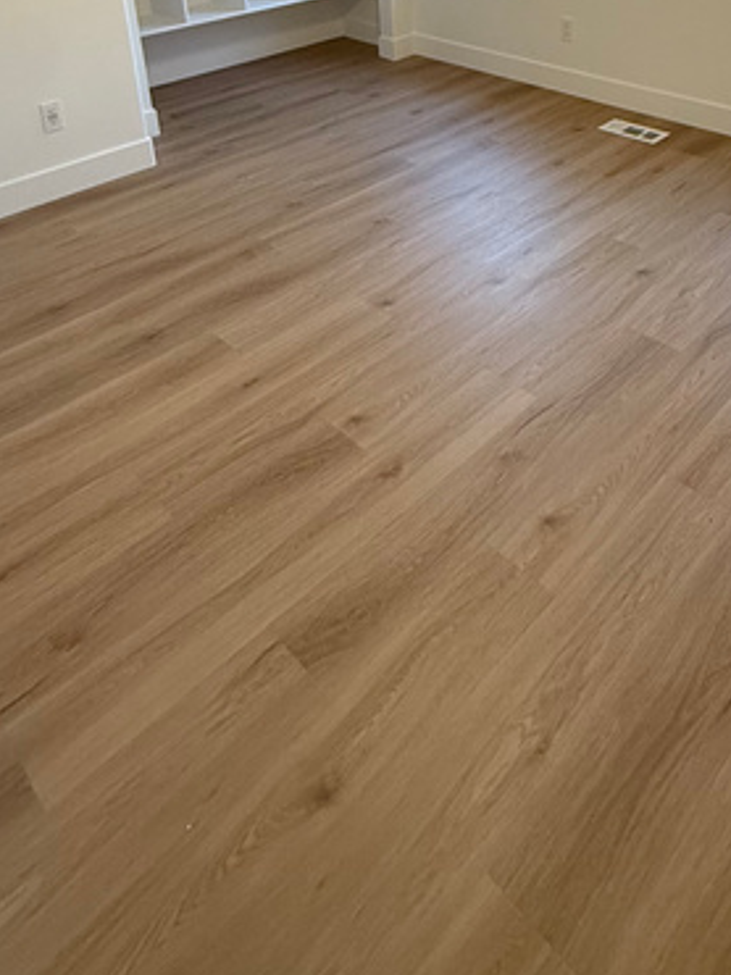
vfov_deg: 53.5
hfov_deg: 47.8
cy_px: 87
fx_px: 817
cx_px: 455
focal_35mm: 29
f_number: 2.2
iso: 320
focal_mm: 2.22
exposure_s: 1/60
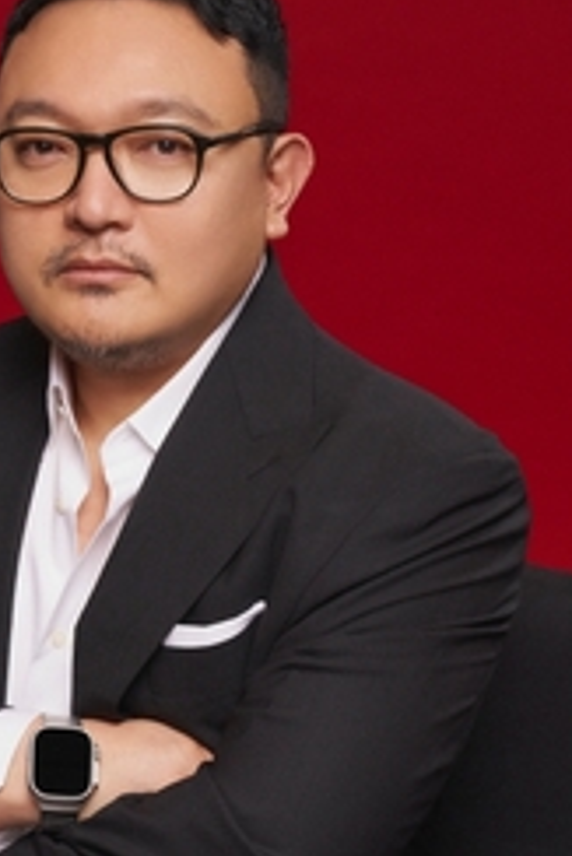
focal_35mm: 131
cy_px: 577
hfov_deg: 10.4
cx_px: 93
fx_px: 3118
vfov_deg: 15.6
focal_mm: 70
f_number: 6.3
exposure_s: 1/160
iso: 800
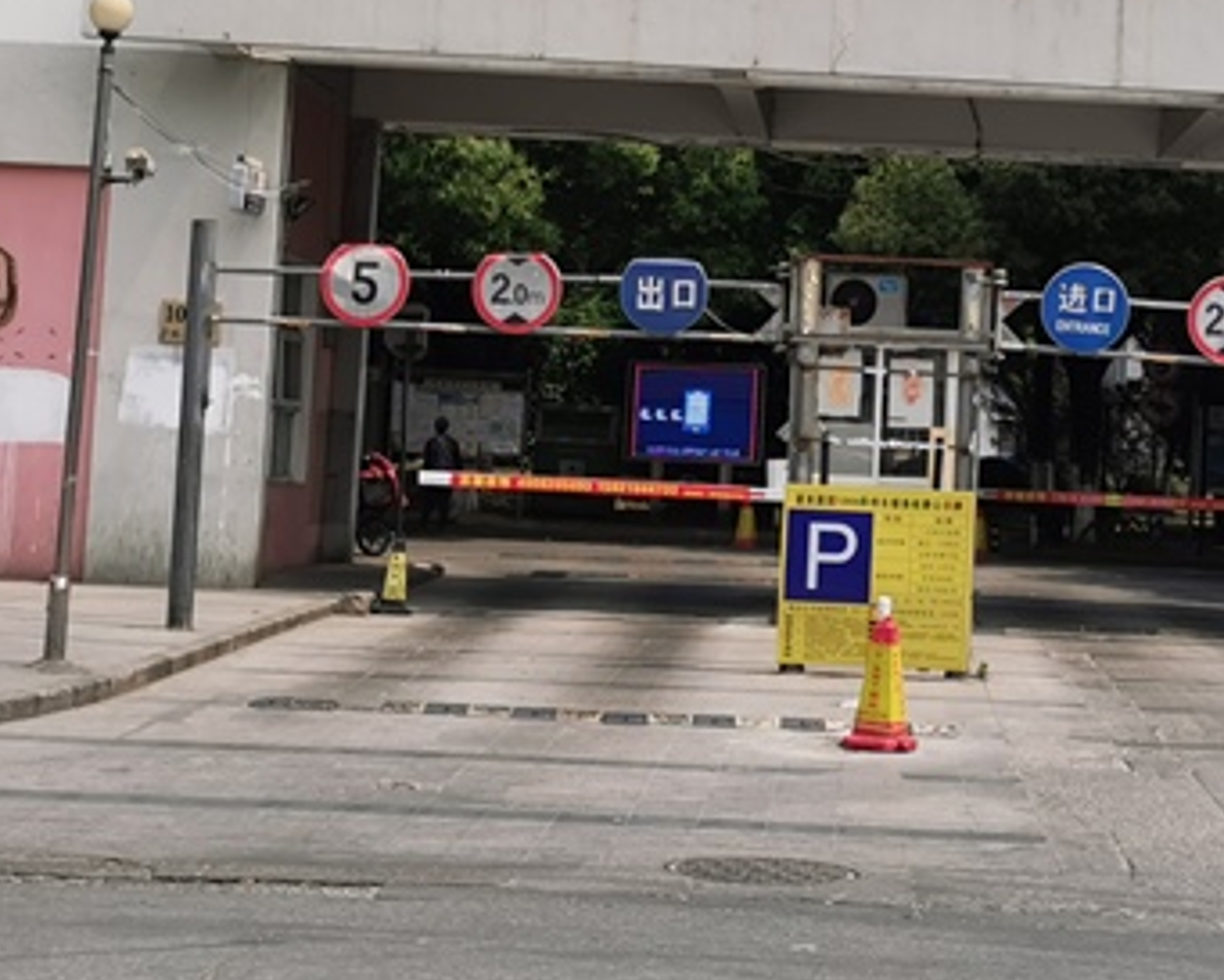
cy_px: 190
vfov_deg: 17.5
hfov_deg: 21.8
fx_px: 3153
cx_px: 887
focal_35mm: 87
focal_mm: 5.56
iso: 50
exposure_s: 1/4149
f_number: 1.6
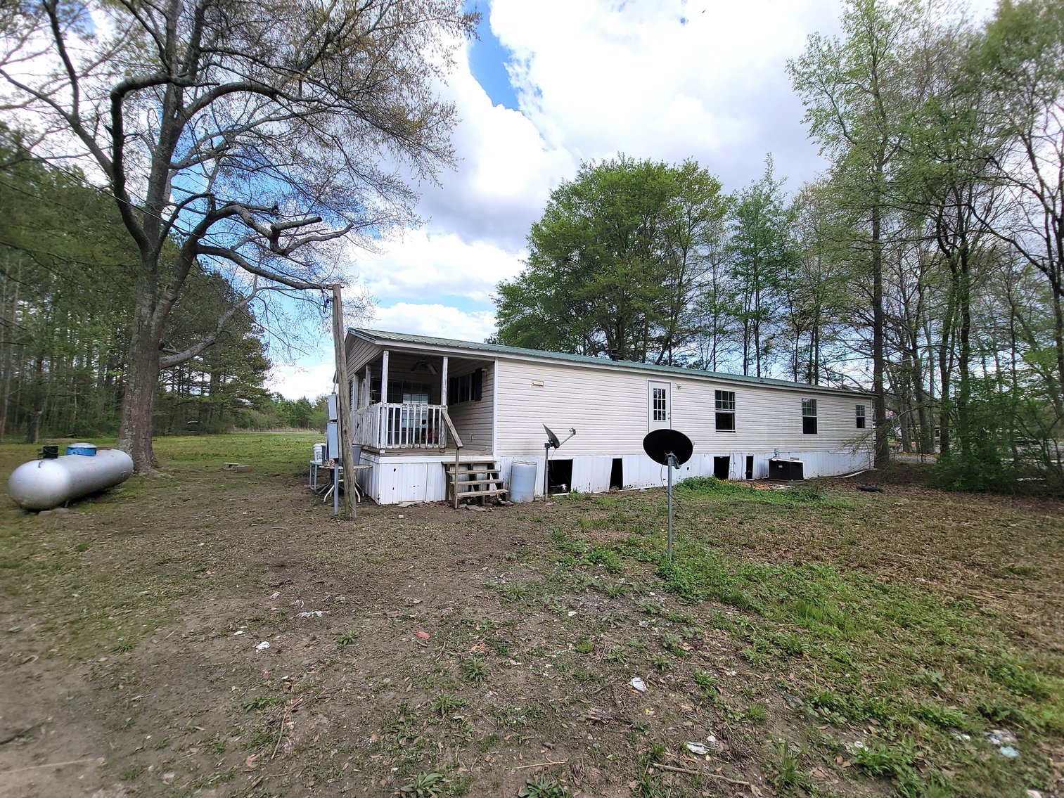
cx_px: 532
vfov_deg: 89.9
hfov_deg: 106.2
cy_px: 399
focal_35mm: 13
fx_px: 400
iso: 50
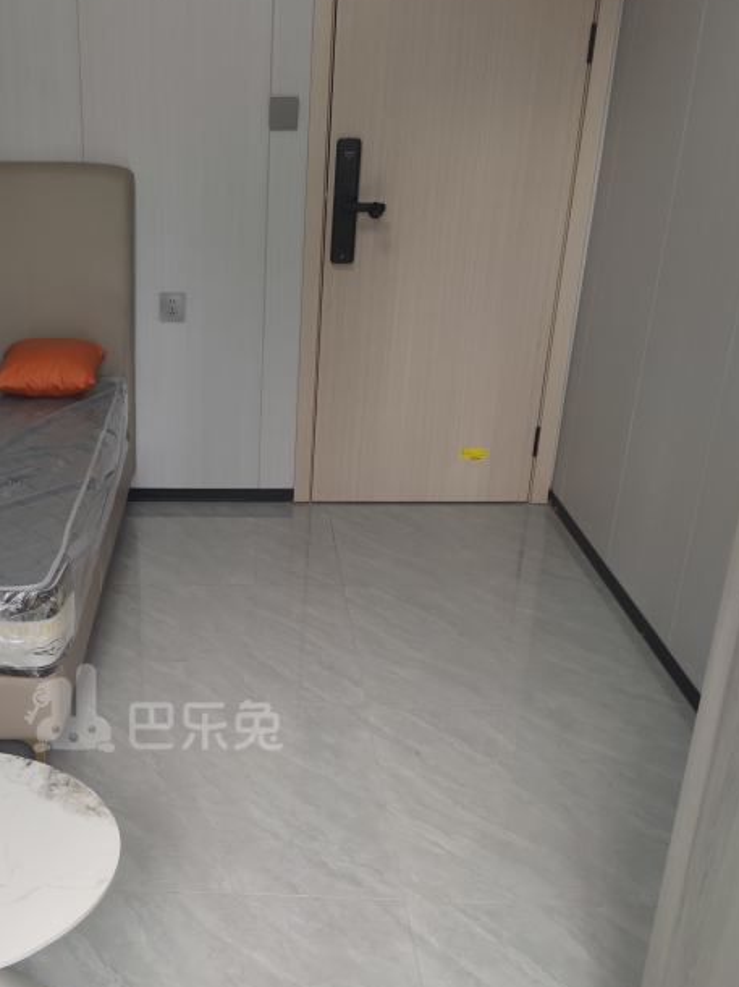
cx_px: 154
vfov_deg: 43.7
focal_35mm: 42
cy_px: 710
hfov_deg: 33.4
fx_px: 1196
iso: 73
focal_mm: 6.72
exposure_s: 1/100
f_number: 1.69
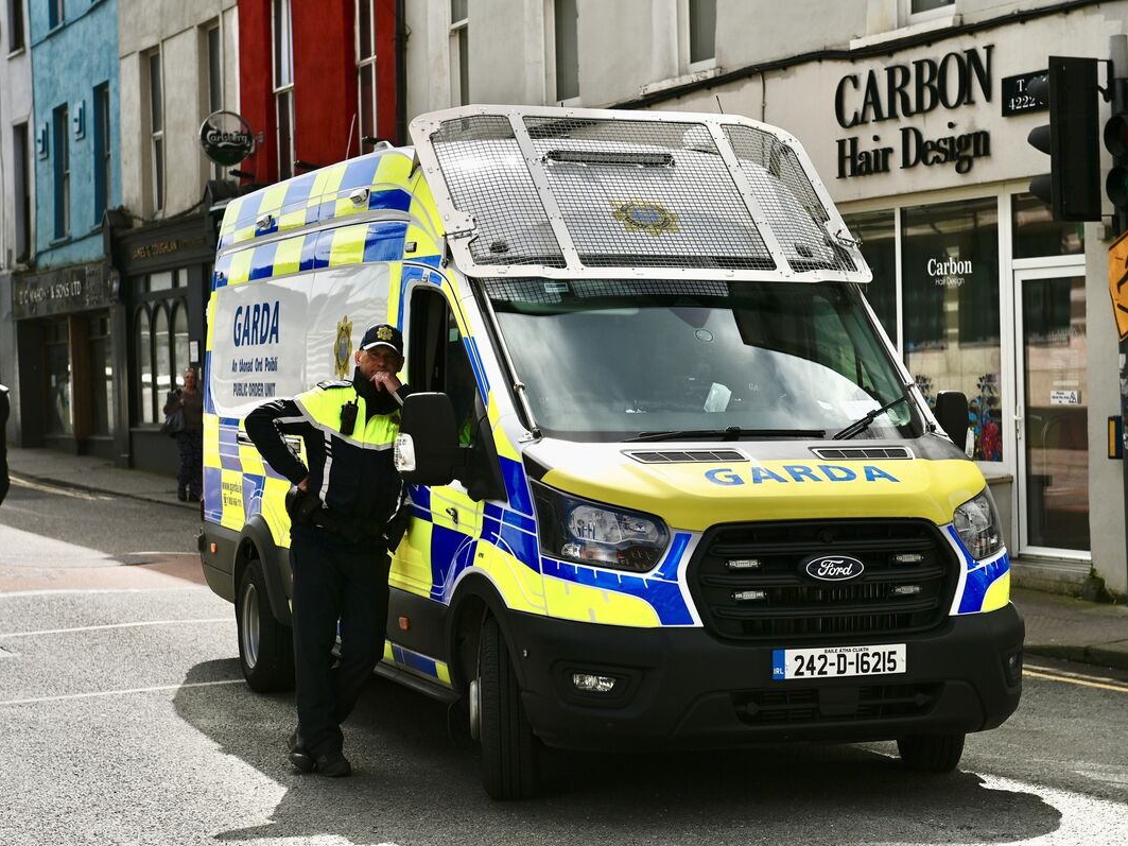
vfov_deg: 19.4
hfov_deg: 25.7
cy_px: 424
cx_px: 617
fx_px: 2476
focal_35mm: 76
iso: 100
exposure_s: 1/1000
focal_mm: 70
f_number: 4
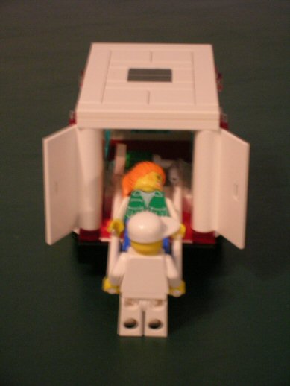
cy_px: 193
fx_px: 1138
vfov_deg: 19.3
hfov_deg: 14.5
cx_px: 145
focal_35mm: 102
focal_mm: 17.1
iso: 200
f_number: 4.9
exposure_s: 1/3.2
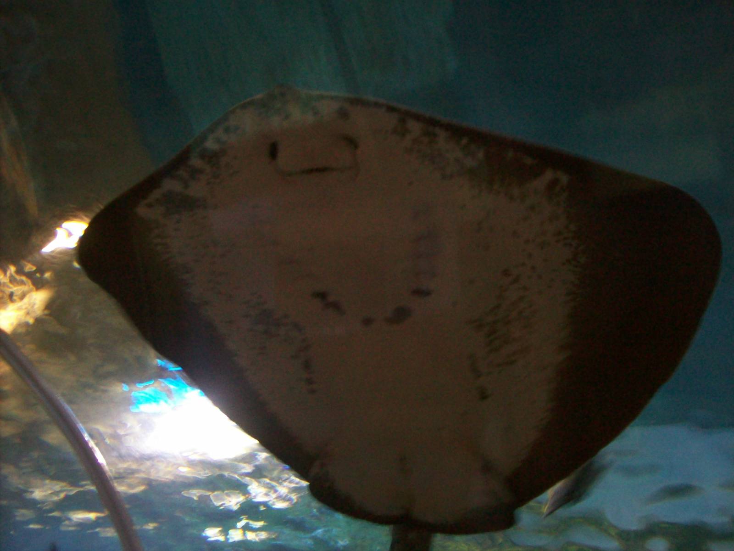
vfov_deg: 39.7
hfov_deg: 51.4
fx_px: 763
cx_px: 367
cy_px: 276
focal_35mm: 36
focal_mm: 6
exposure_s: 1/8
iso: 200
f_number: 2.7
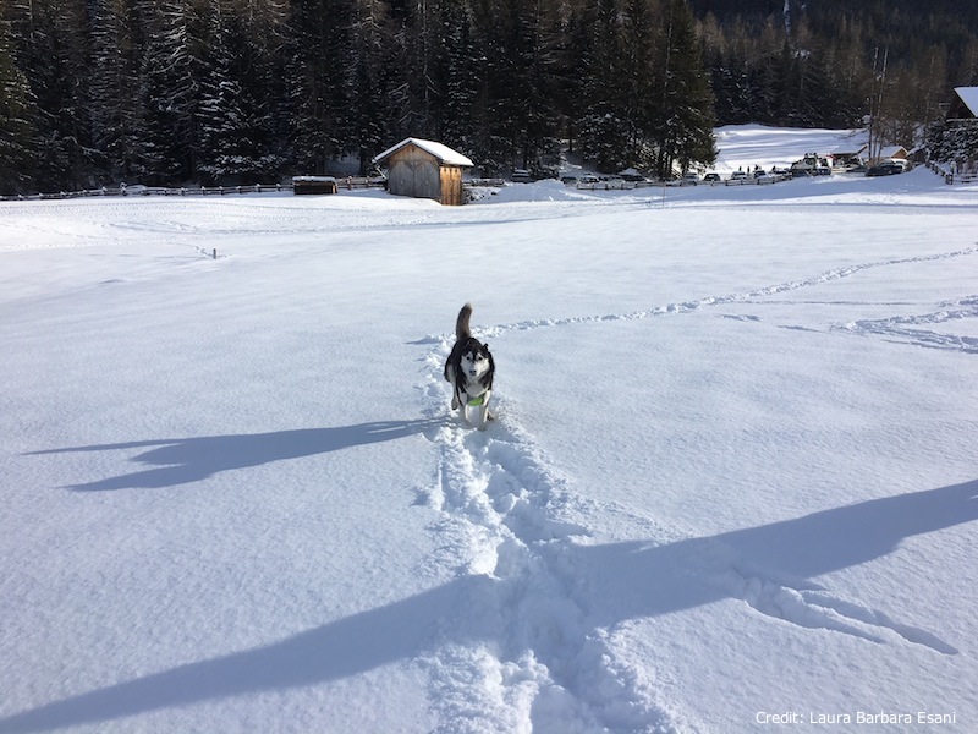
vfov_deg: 48.2
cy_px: 367
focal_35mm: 29
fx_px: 819
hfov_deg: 61.7
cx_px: 489
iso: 25
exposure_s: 1/1876
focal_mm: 4.15
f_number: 2.2
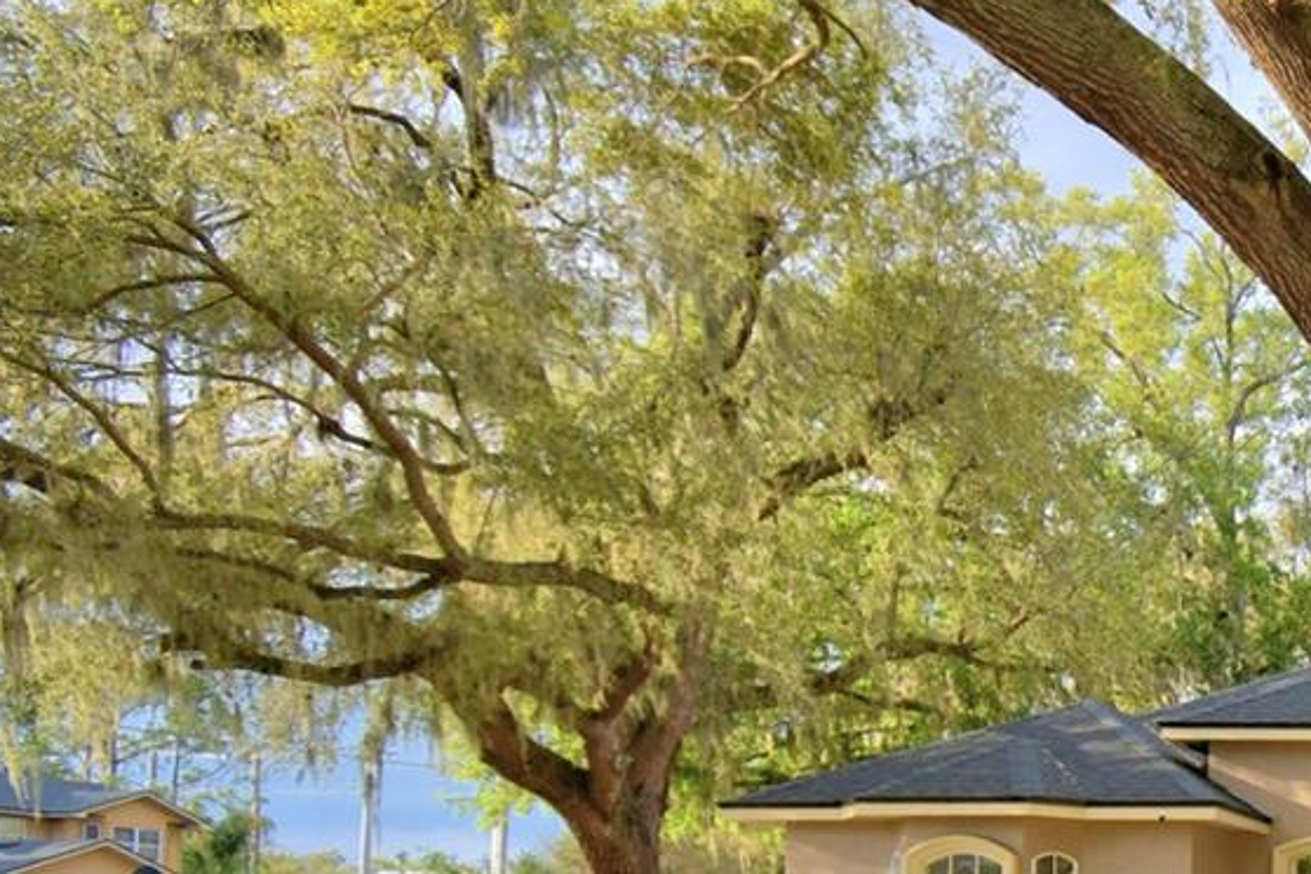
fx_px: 1566
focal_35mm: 43
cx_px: 1736
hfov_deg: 32.8
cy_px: 961
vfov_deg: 28.4
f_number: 4.5
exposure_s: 1/640
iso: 100
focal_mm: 10
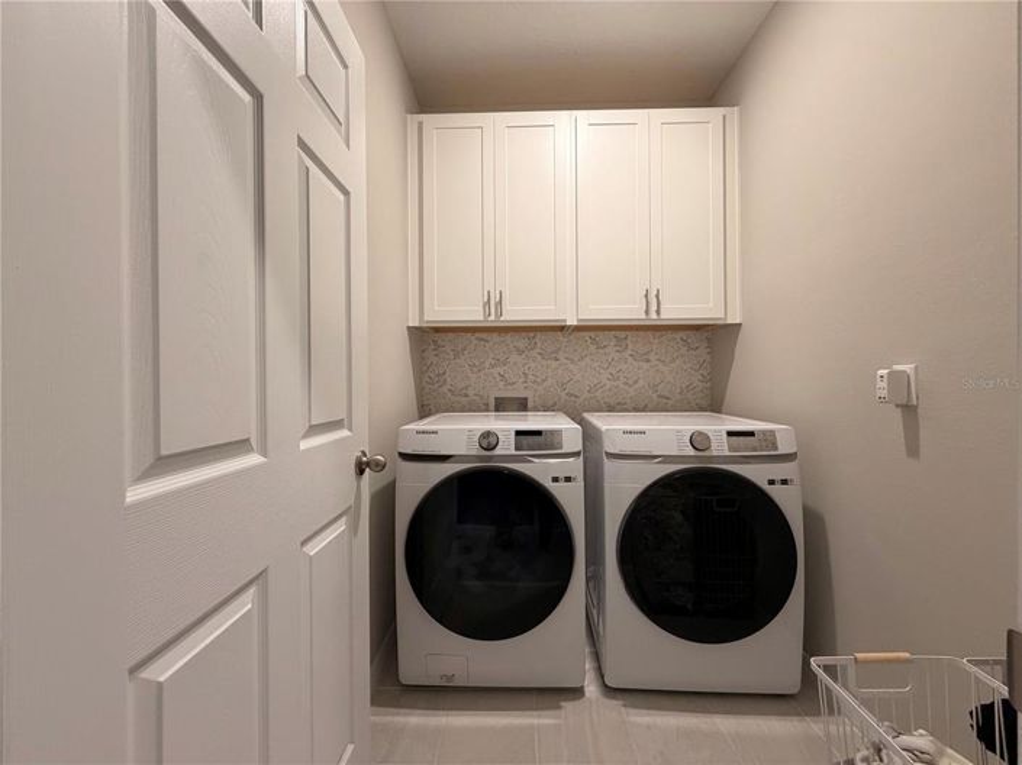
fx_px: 413
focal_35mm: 14
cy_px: 382
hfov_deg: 102.1
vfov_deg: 85.6
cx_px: 511
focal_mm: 2.22
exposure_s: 1/60
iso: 250
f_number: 2.2
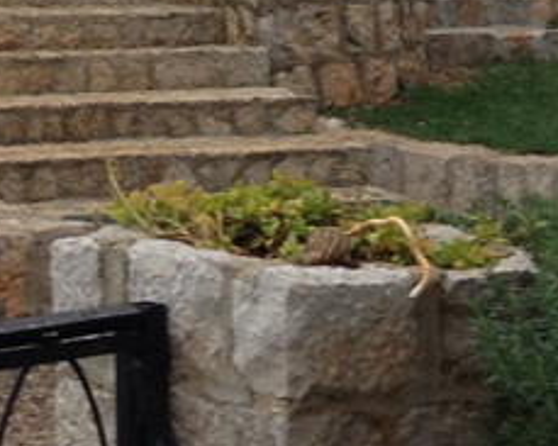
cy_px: -307
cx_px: 0
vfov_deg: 10.2
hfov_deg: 13.2
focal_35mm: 144
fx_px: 2377
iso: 50
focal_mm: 4.13
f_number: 2.4
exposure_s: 1/24
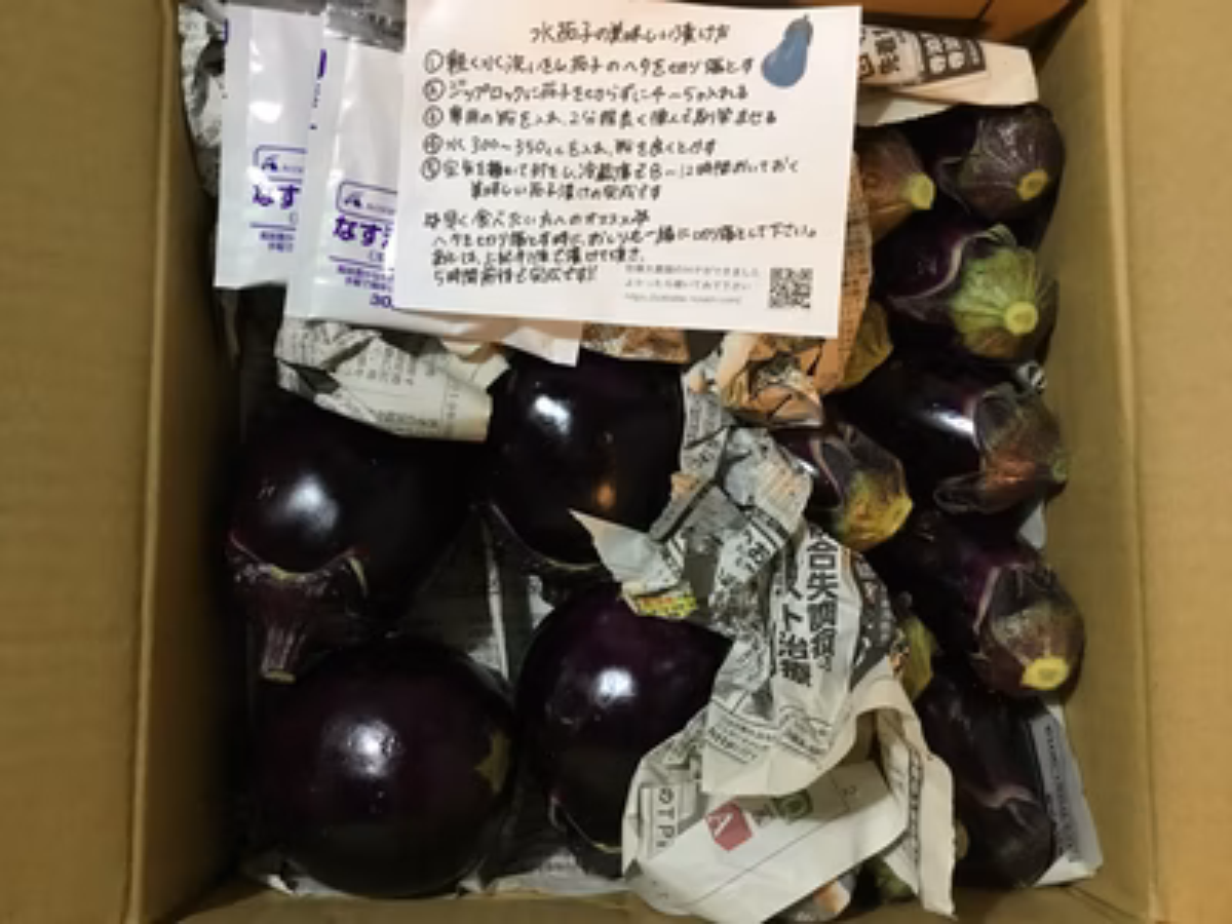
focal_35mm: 31
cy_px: 462
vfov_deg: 45.4
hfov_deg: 58.4
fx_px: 1103
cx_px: 616
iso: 200
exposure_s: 1/17
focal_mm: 3.3
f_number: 2.4
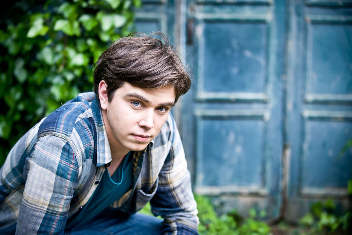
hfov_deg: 28.8
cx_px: 176
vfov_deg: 19.4
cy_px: 118
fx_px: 684
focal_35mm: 70
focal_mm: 70
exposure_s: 1/200
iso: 320
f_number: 2.8
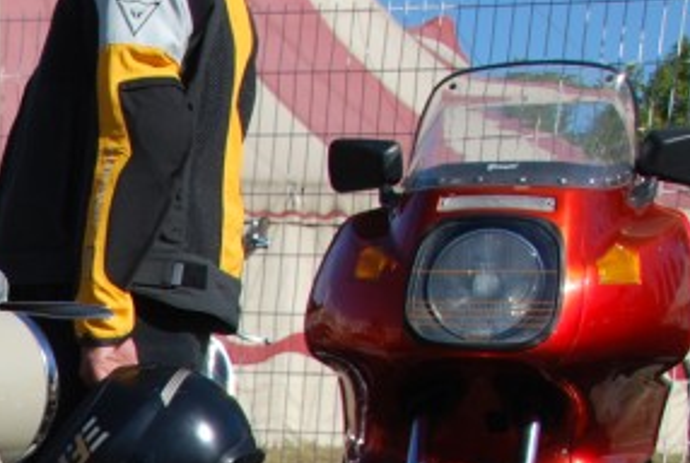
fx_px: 2266
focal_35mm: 118
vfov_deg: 11.0
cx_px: -485
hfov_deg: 15.3
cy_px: 802
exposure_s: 1/250
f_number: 8
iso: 100
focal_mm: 22
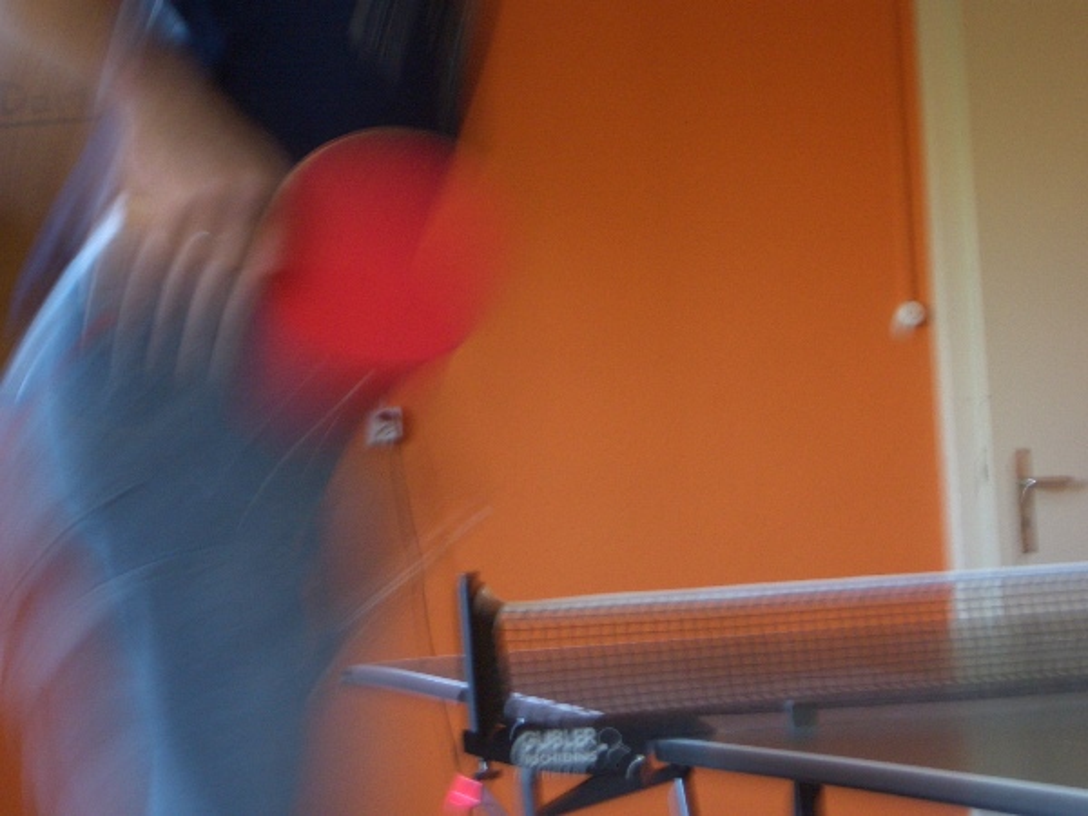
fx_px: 2766
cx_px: 544
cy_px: 408
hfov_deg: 22.3
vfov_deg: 16.8
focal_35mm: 88
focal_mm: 14.6
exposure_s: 1/8
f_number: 4.4
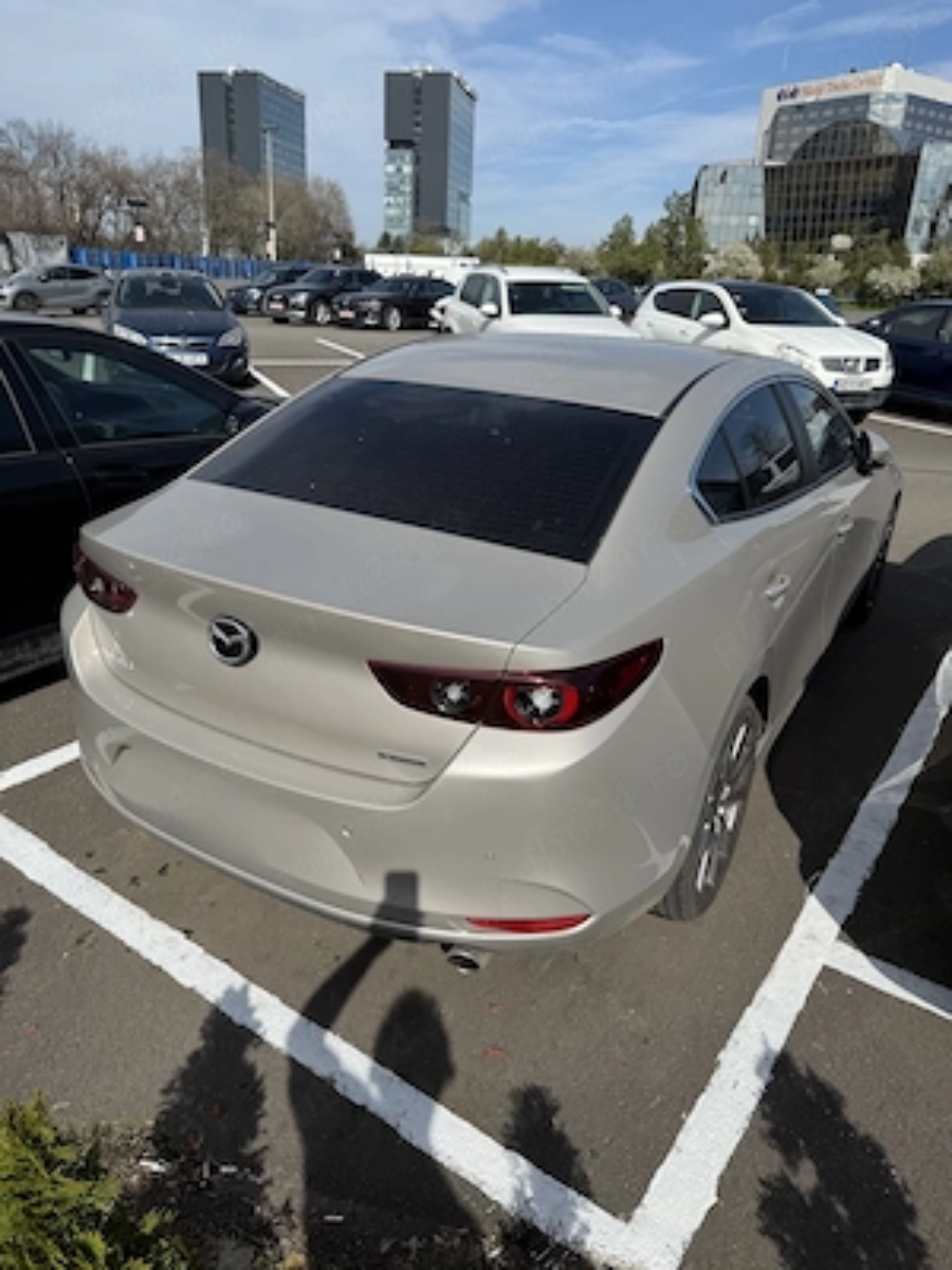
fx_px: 880
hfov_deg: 56.8
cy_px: 635
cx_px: 476
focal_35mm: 24
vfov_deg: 71.6
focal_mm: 6.76
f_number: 1.78
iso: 80
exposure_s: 1/7353
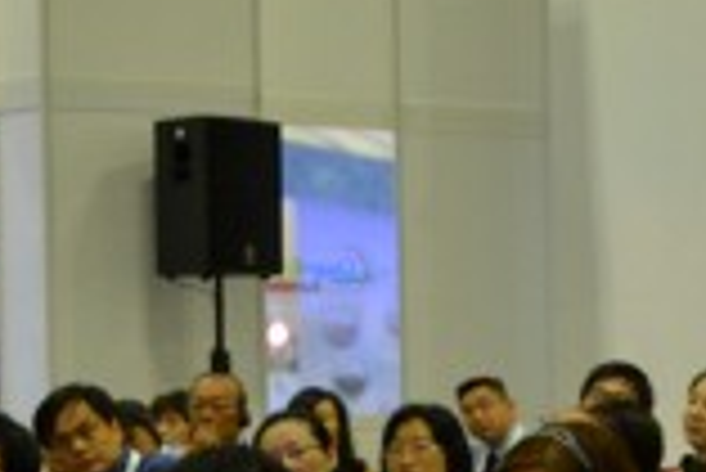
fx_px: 3239
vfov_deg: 8.3
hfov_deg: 11.1
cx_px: 1479
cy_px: 468
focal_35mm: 165
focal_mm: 24
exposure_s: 1/60
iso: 1000
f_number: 4
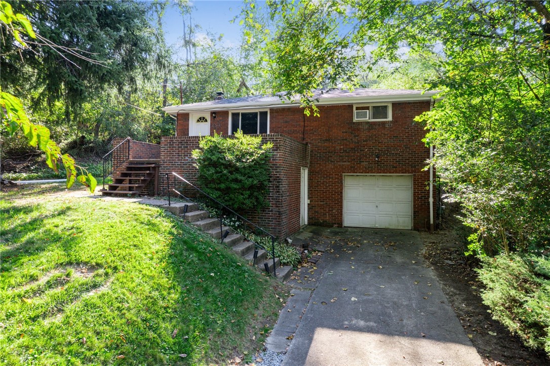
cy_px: 183
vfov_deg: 57.2
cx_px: 275
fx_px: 336
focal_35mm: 22
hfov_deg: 78.6
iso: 100
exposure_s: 1/240
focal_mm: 8.38
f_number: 2.8
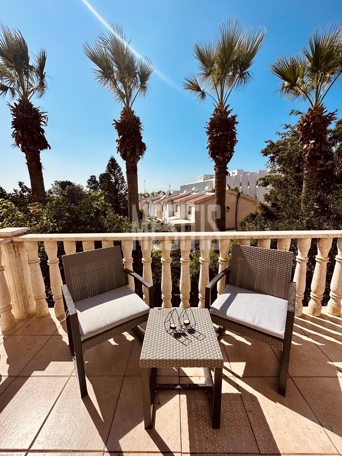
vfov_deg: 102.1
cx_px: 171
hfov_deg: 85.7
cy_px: 228
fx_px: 184
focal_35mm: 14
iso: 50
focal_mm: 2.22
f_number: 2.2
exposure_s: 1/3040
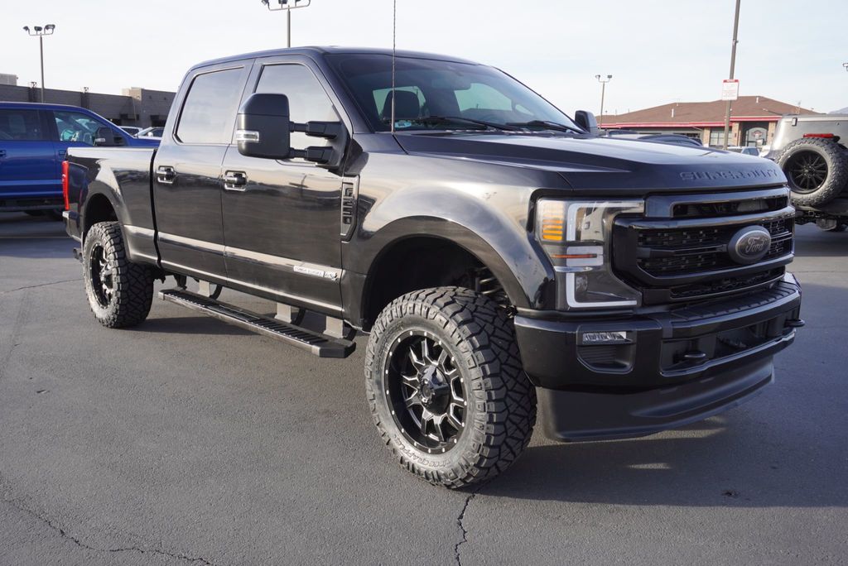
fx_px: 778
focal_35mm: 33
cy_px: 283
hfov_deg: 57.2
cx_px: 424
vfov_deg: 40.0
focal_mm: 22
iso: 100
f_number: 5.6
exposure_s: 1/125
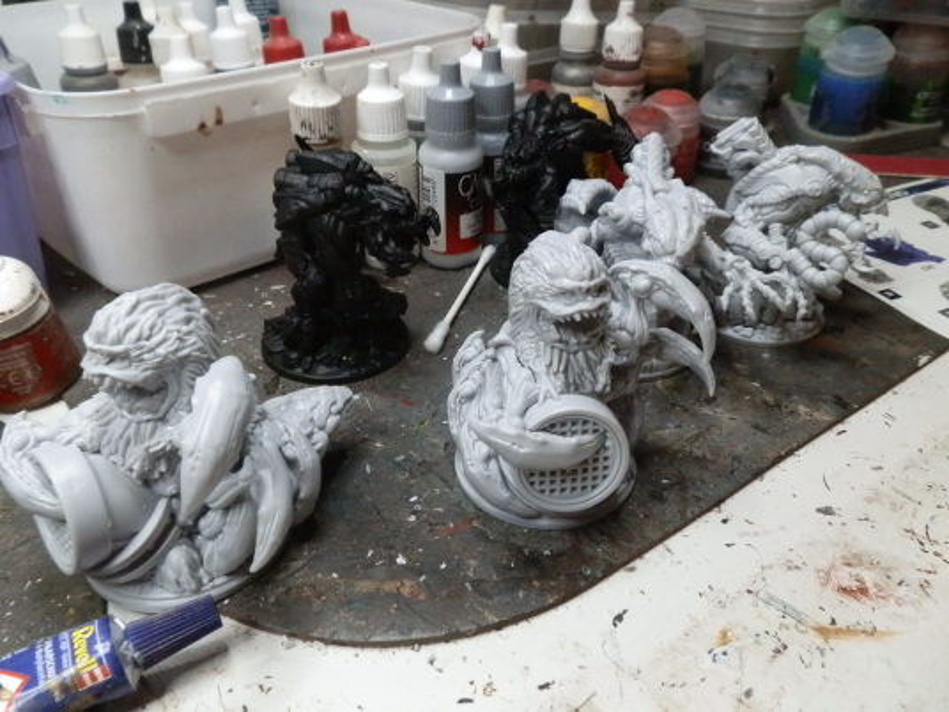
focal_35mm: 28
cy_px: 356
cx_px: 474
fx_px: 768
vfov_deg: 49.7
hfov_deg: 63.4
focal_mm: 5
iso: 400
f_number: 3.1
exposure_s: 1/200
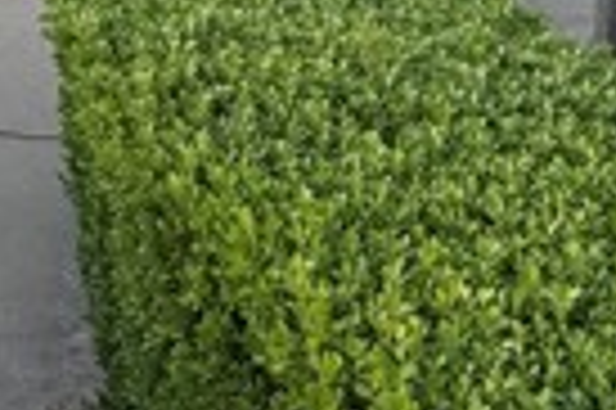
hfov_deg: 28.8
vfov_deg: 18.5
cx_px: 94
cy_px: -135
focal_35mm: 68
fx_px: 1162
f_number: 2.2
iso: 250
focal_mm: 2.22
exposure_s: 1/121
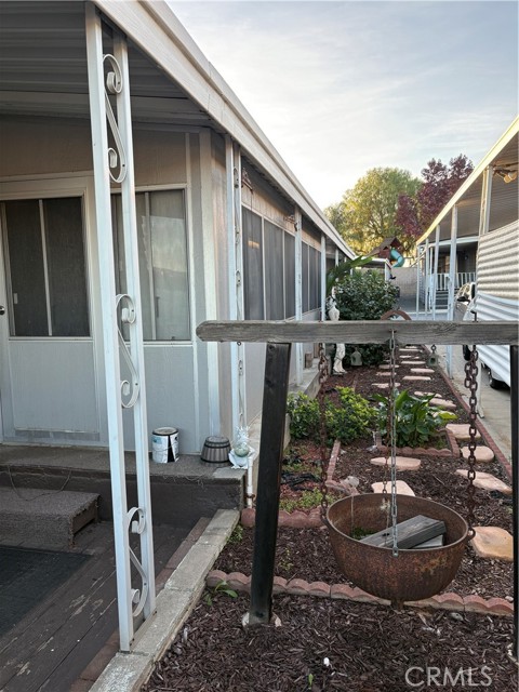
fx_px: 520
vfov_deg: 67.3
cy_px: 346
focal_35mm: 26
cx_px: 260
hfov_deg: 53.1
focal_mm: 5.96
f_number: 1.6
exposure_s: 1/122
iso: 40
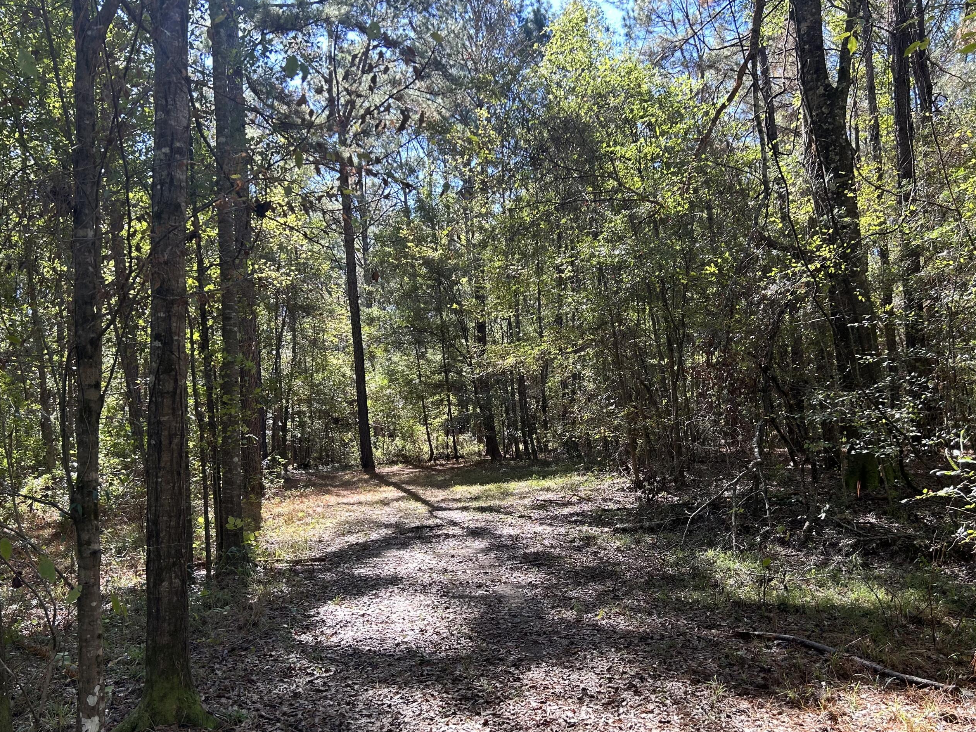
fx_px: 874
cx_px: 500
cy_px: 422
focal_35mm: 31
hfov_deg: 58.3
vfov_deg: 45.3
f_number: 1.5
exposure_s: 1/297
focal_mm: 5.7
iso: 50
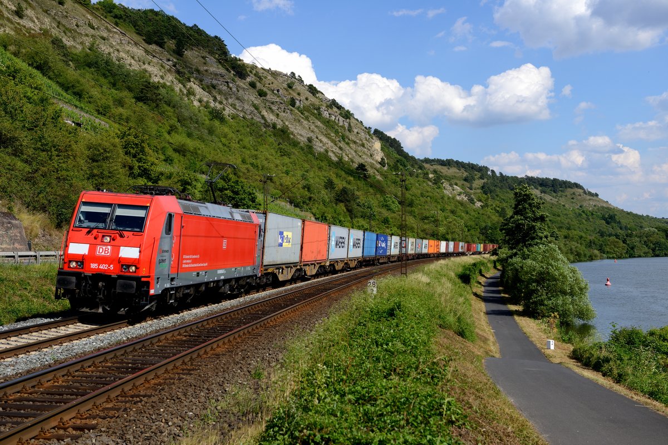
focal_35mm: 50
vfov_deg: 27.0
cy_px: 222
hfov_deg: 39.6
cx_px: 334
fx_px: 928
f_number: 6.3
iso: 200
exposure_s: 1/1600
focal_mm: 50
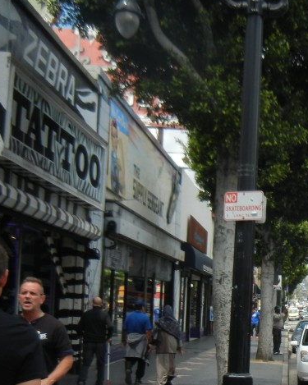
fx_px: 729
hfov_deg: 22.6
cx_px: 331
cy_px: 279
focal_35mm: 64
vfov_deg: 29.2
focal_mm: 5.4
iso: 160
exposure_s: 1/300
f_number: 7
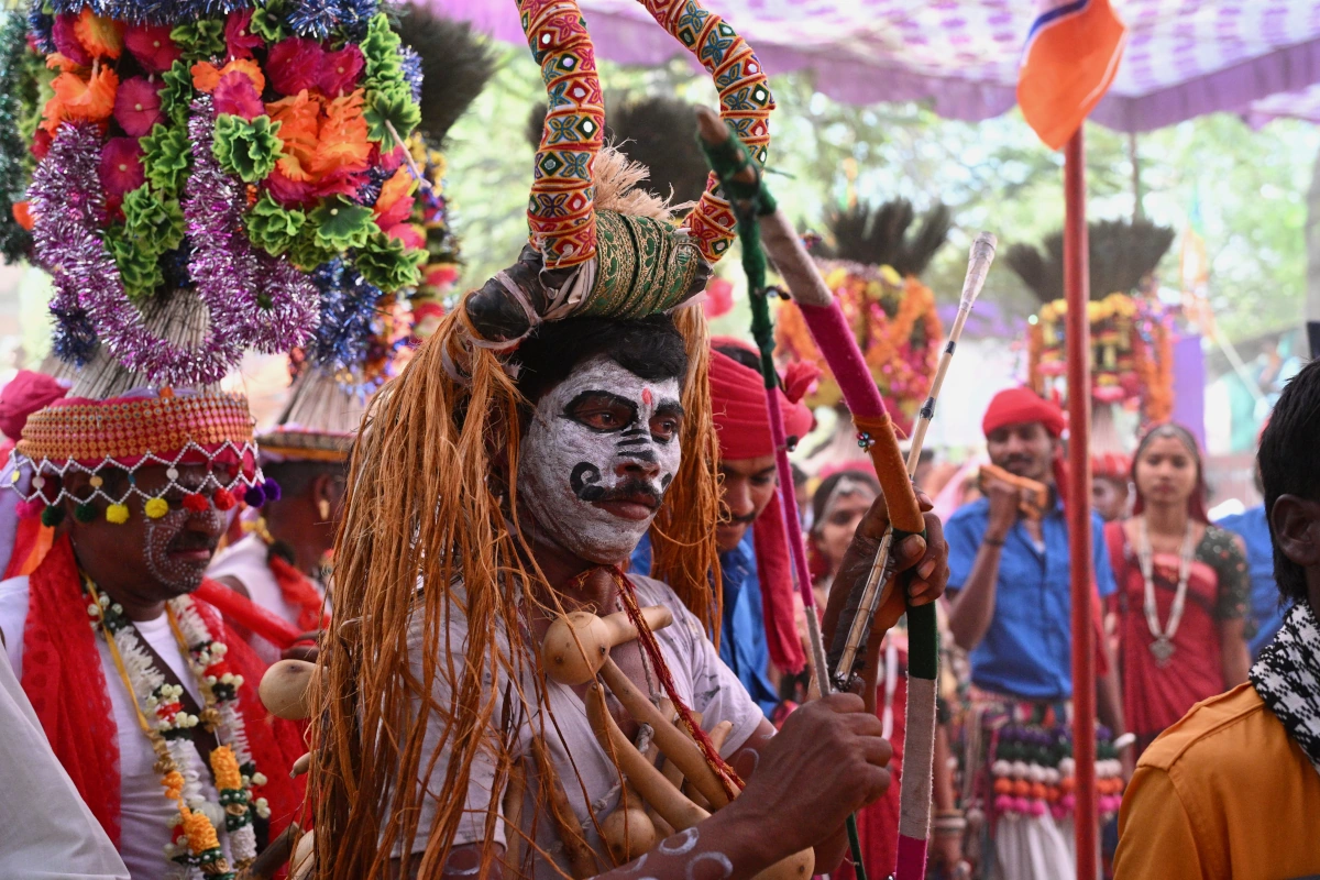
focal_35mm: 44
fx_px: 1613
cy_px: 440
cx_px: 660
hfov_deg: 44.5
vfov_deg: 30.5
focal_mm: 44
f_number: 4
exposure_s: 1/2500
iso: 5600
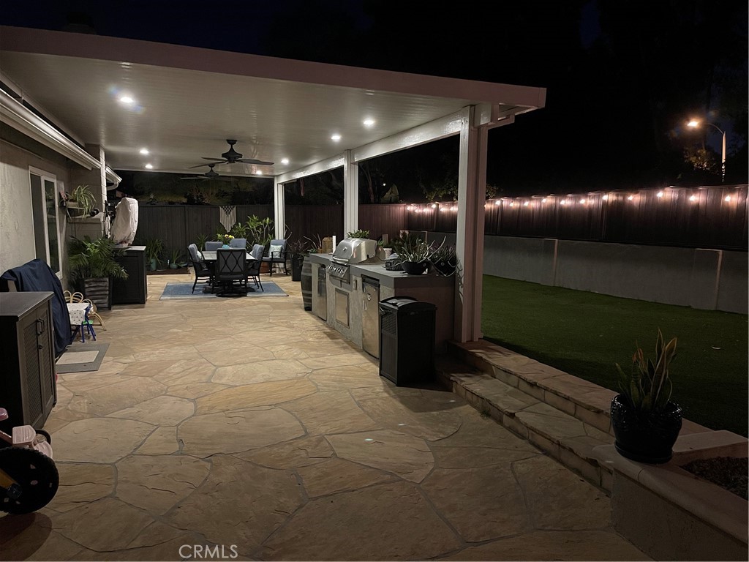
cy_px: 281
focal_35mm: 25
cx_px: 374
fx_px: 541
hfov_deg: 69.4
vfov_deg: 54.9
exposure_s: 1/30
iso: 800
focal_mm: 5.1
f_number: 1.6
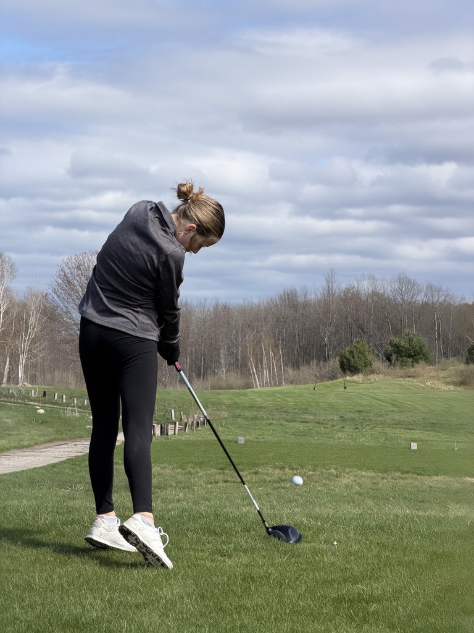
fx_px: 1826
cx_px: 237
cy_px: 316
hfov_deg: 14.8
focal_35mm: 100
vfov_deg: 19.6
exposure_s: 1/638
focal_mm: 16.89
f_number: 2.8
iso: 20
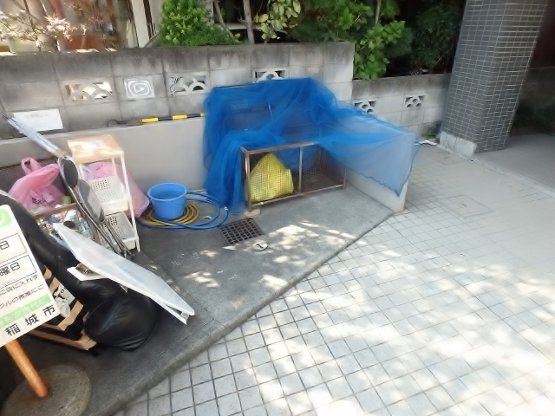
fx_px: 337
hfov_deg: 79.0
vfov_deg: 63.4
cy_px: 208
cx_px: 278
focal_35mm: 21
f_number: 3.5
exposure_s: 1/125
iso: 125
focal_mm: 3.7
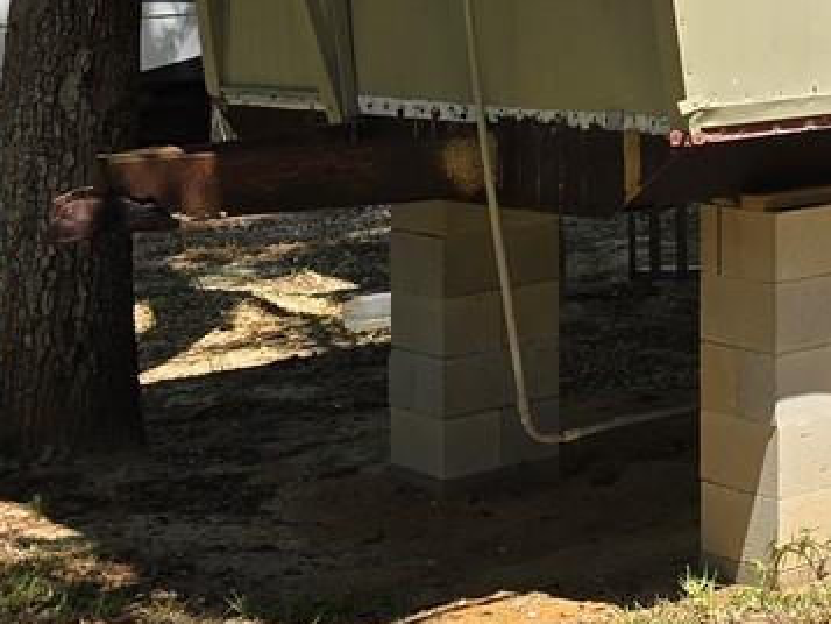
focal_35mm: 103
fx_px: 2473
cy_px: -244
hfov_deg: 16.2
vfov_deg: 13.7
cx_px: 1471
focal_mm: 6.3
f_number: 1.7
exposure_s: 1/550
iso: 12
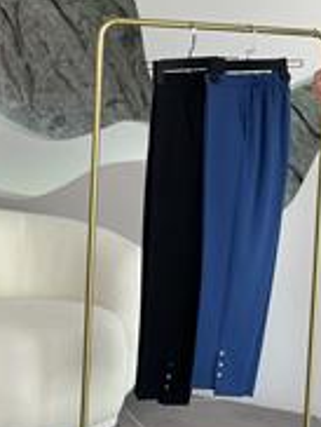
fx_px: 1345
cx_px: 335
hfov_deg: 13.4
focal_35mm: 109
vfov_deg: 17.9
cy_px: 118
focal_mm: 6.86
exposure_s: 1/286
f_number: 1.78
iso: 80
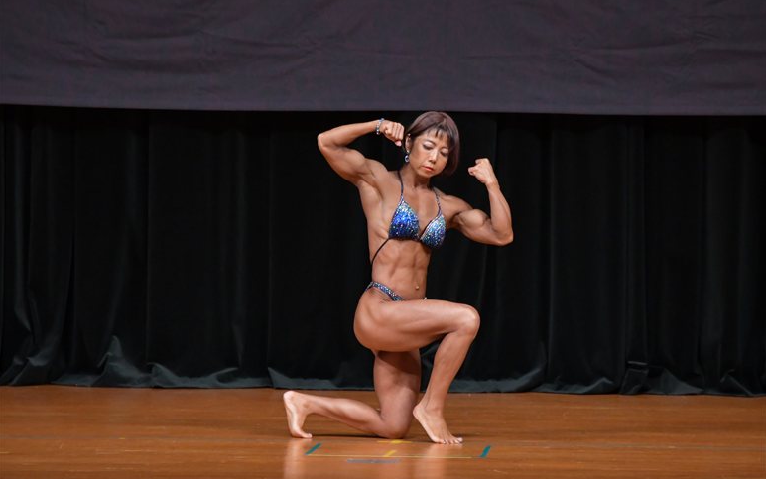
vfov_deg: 4.1
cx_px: 383
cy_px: 235
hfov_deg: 6.5
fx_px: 6724
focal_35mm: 322
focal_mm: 210
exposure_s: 1/400
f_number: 5.6
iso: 4000
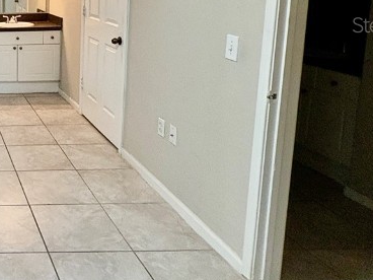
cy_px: 24
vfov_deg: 34.6
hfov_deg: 37.0
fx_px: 420
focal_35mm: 39
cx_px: -71
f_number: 2.2
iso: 320
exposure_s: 1/120
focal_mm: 2.22
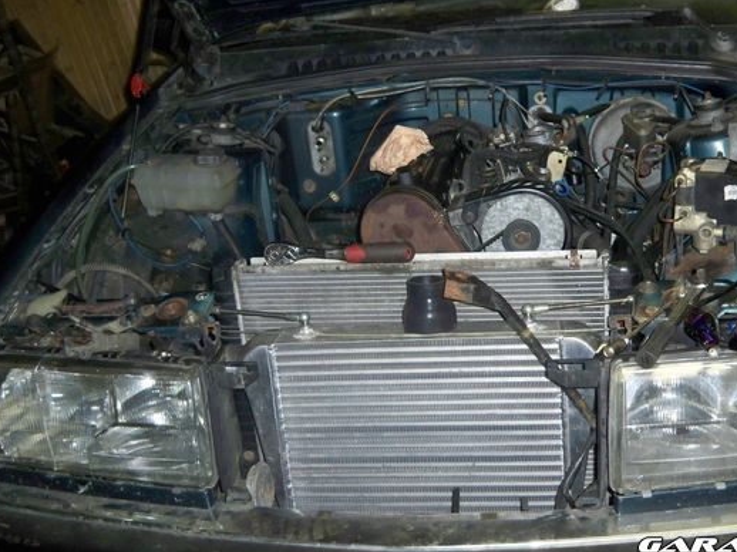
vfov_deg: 32.8
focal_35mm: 44
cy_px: 255
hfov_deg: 42.8
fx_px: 936
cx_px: 427
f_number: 3.1
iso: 200
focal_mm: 7.9
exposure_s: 1/30
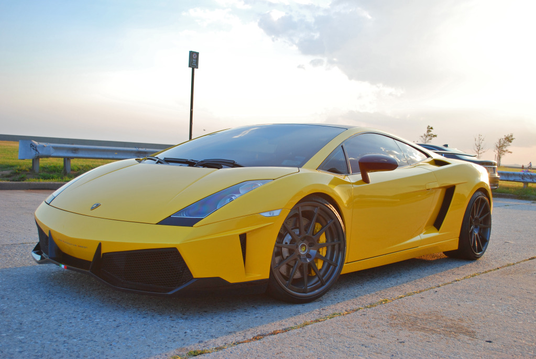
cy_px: 180
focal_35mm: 39
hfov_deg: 49.5
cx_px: 268
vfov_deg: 34.3
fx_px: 581
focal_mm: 26
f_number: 5
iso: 100
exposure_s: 1/100
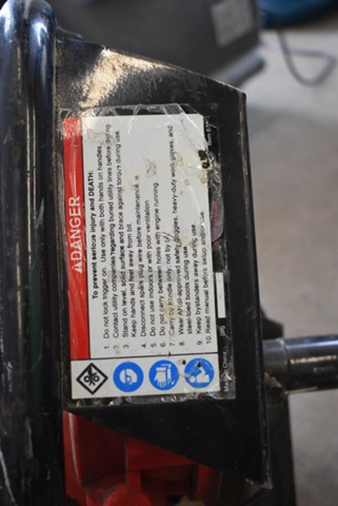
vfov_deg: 47.9
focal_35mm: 40
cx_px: 169
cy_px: 253
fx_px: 569
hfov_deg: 33.1
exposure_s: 1/125
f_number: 4
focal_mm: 27
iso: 1250
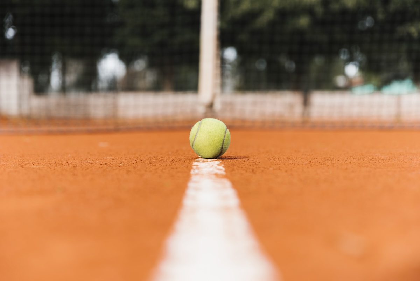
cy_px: 140
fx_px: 724
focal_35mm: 62
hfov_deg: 32.4
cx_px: 210
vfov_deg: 21.9
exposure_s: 1/320
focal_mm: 62
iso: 50
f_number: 3.2
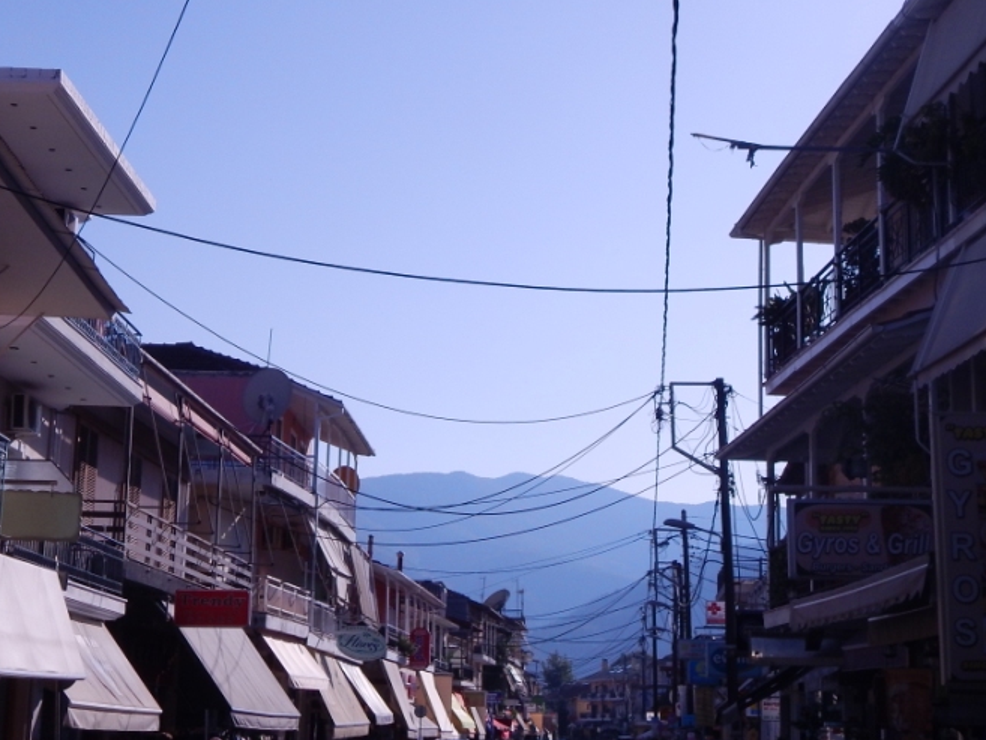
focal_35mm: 67
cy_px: 275
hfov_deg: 28.9
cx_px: 440
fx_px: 1909
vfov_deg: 21.9
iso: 125
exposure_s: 1/800
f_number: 7.1
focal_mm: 7.7
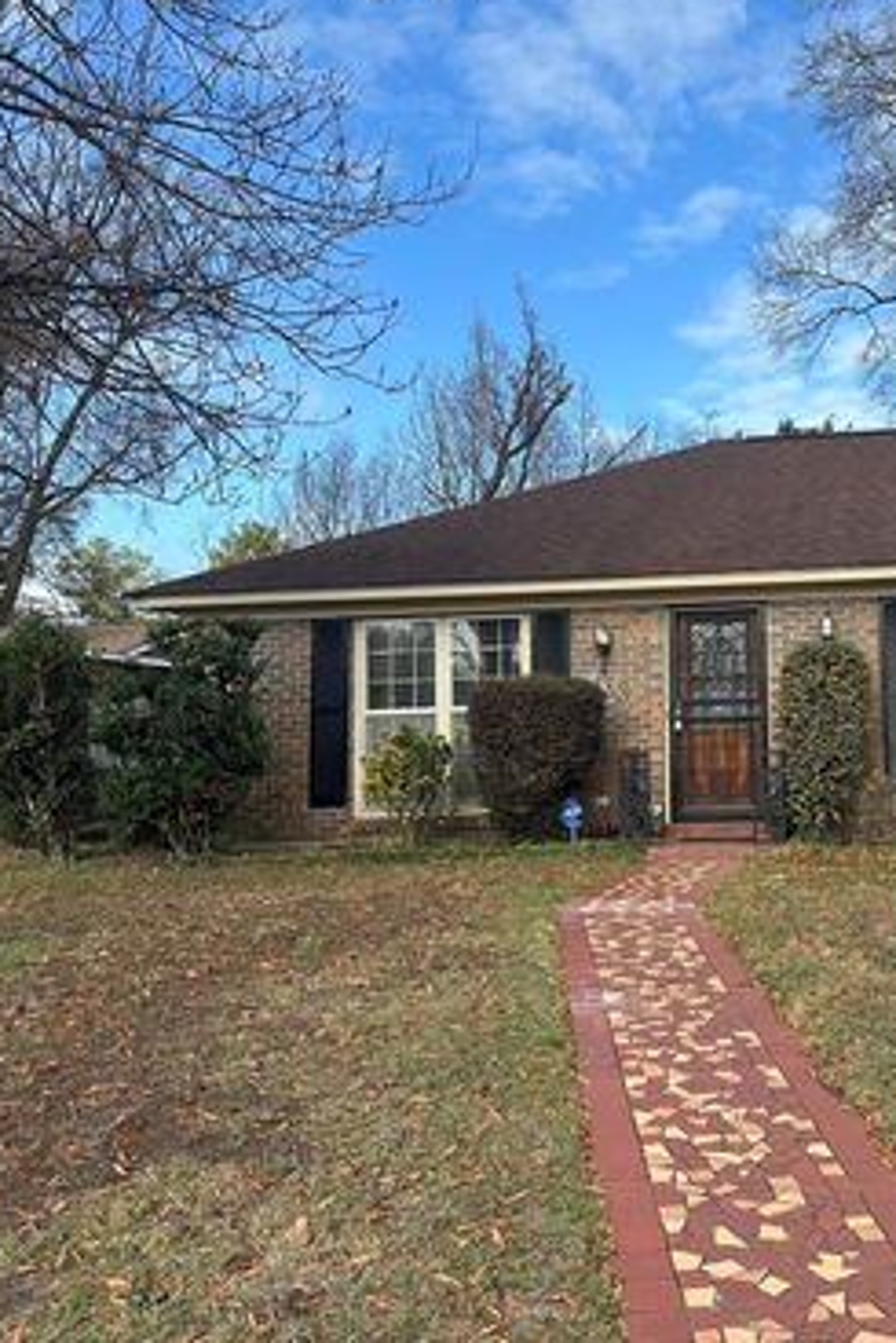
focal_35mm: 34
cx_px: 753
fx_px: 1268
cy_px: 661
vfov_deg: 55.8
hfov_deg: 37.1
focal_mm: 6.86
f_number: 1.78
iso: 80
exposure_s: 1/2591
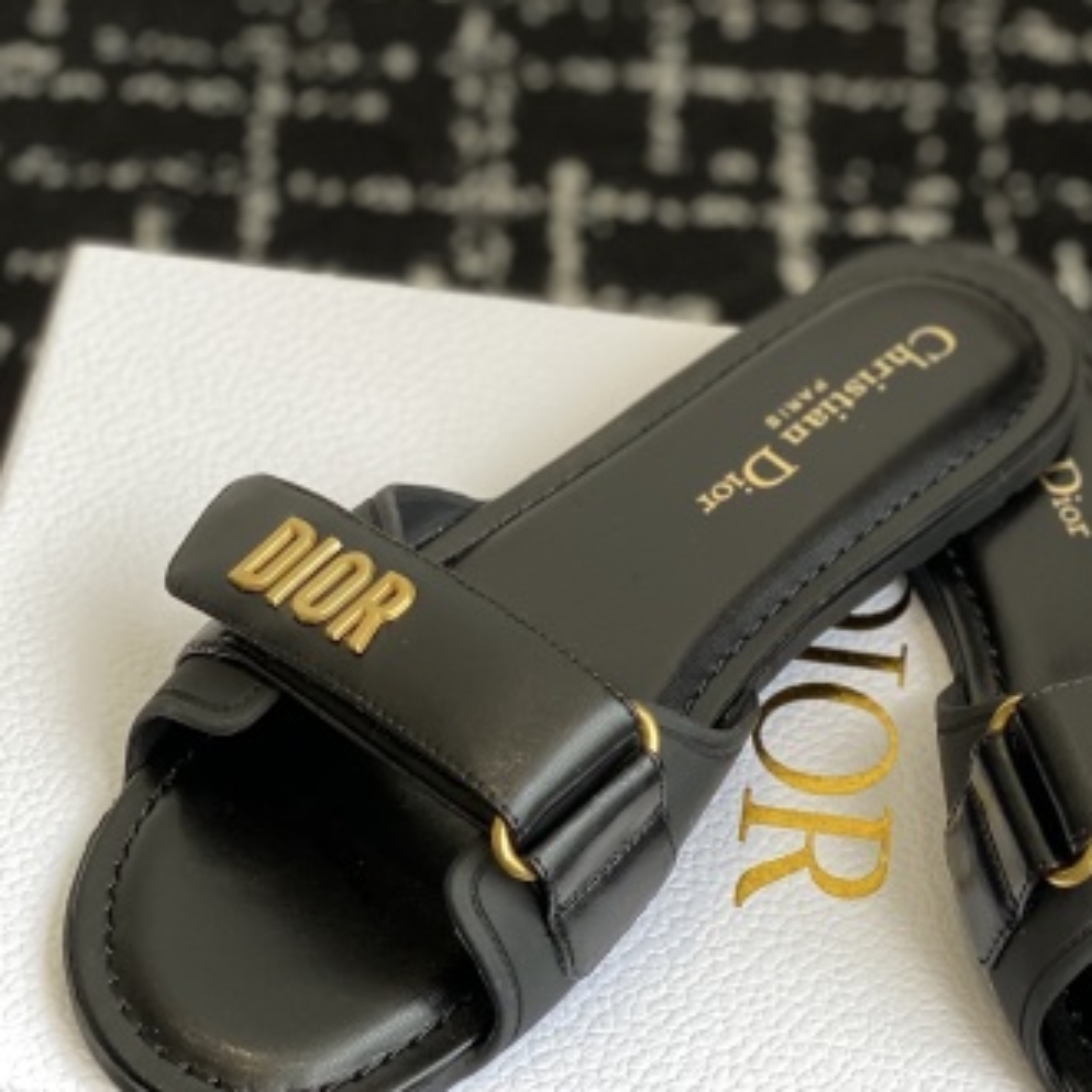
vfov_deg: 15.7
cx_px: 805
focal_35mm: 111
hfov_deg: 15.6
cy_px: 617
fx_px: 3962
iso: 25
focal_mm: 6
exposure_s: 1/122
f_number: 2
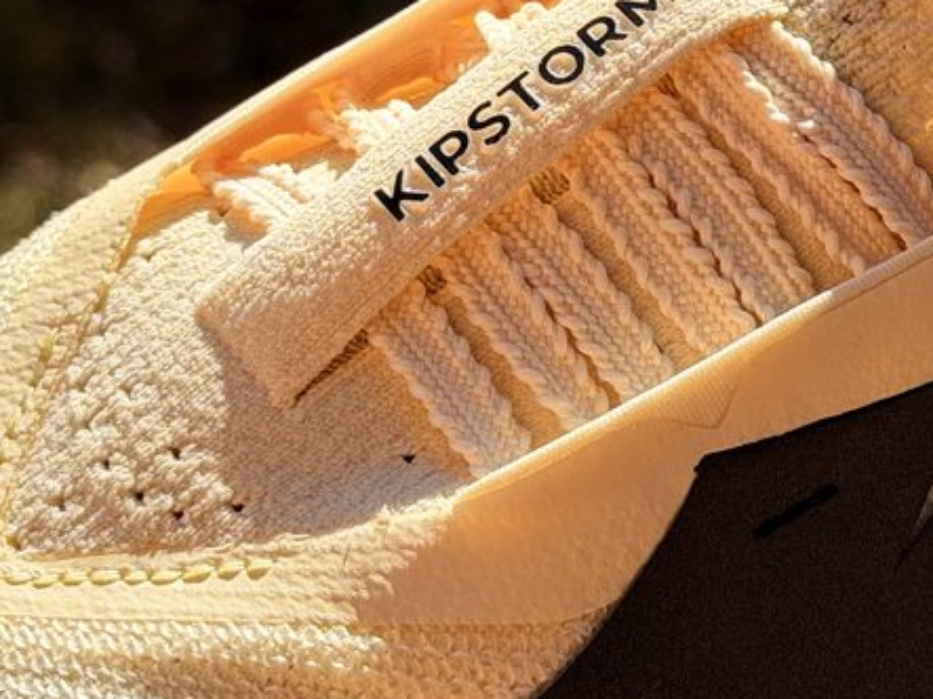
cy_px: 166
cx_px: 672
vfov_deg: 11.4
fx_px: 3503
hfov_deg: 15.1
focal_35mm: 130
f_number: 1.78
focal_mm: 6.76
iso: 64
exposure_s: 1/3378
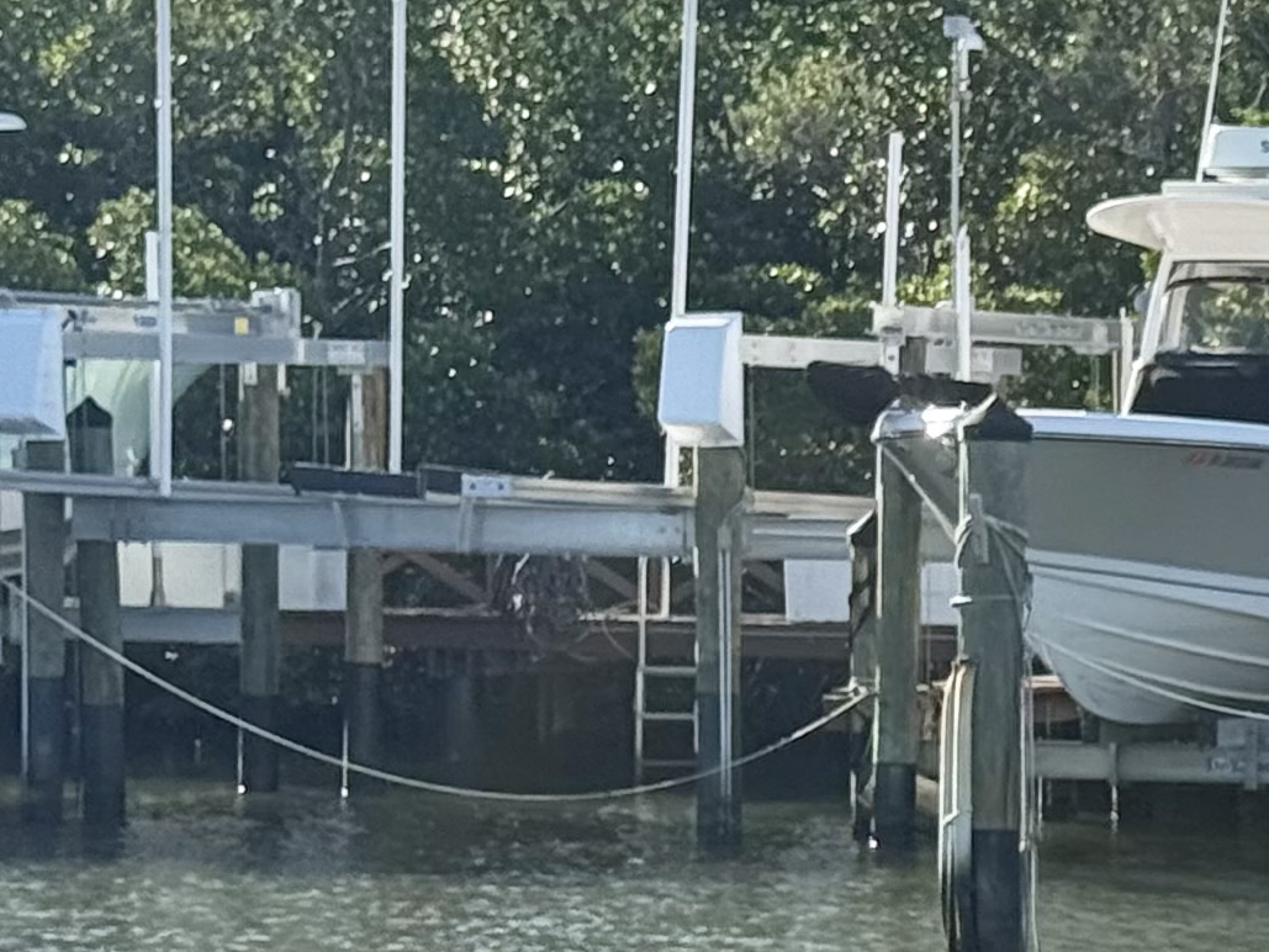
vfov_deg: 7.9
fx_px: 6893
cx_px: 1891
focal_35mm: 188
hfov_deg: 10.2
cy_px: 942
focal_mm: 6.76
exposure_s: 1/3226
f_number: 1.78
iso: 80
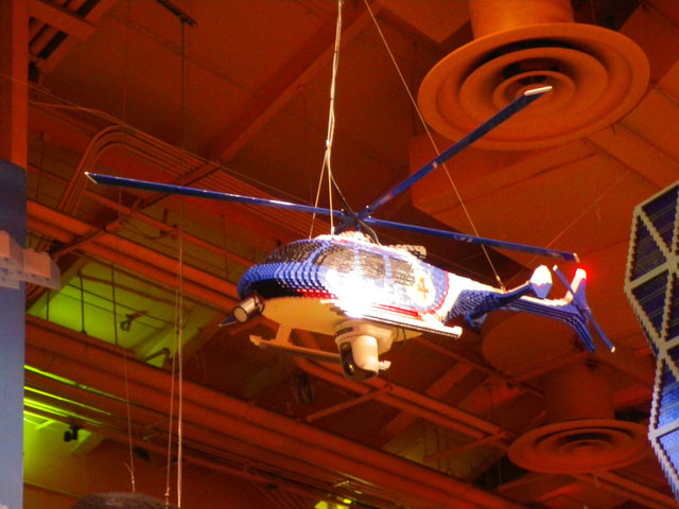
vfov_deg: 16.6
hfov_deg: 22.0
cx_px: 340
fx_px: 1746
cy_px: 254
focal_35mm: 89
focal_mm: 16.02
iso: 800
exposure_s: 1/25
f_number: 4.4
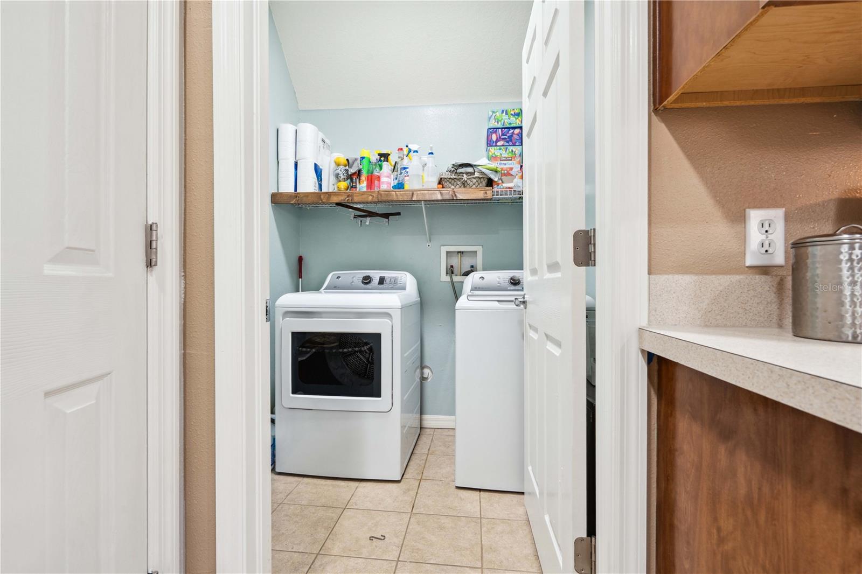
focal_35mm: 16
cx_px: 431
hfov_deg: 96.7
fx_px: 383
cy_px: 287
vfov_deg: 73.7
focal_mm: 16
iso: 250
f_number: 8
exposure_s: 1/6
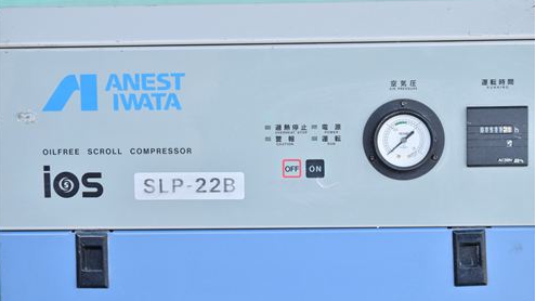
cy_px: 163
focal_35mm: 88
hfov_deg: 24.3
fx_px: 1242
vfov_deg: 13.8
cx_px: 265
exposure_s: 1/640
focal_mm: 55
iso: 1250
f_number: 6.3
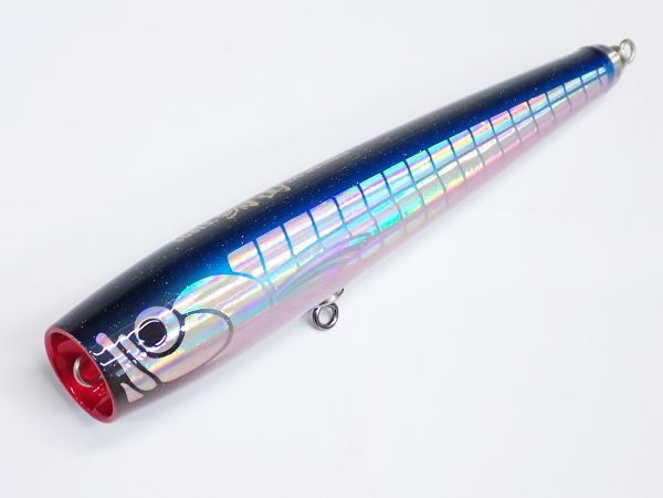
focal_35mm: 41
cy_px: 249
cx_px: 332
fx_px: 785
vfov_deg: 35.1
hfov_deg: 45.8
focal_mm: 7.31
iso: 200
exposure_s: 1/80
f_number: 2.8
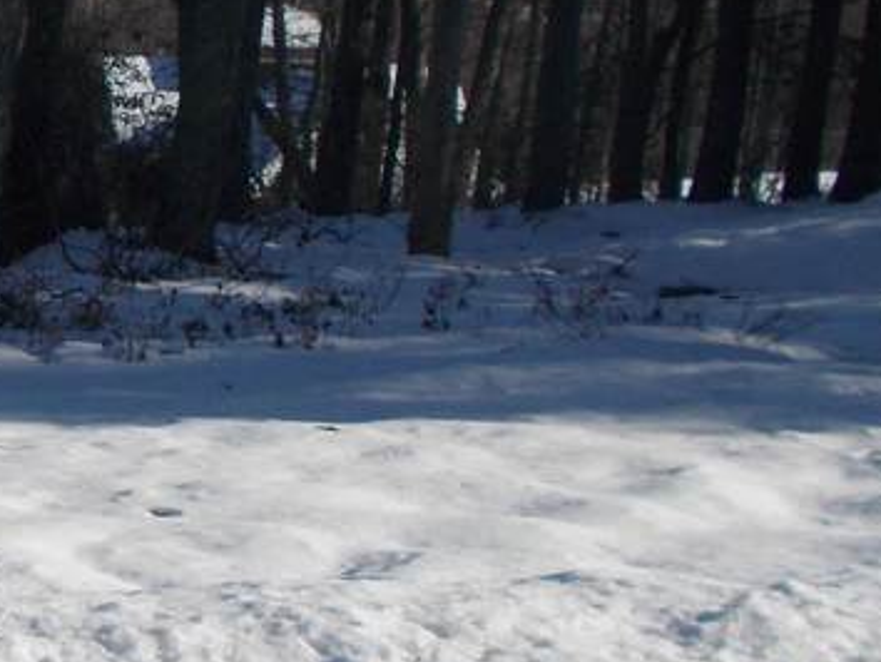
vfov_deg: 15.7
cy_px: 246
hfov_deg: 18.2
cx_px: -495
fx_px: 2394
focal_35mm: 94
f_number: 8
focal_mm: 4.6
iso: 80
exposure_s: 1/200
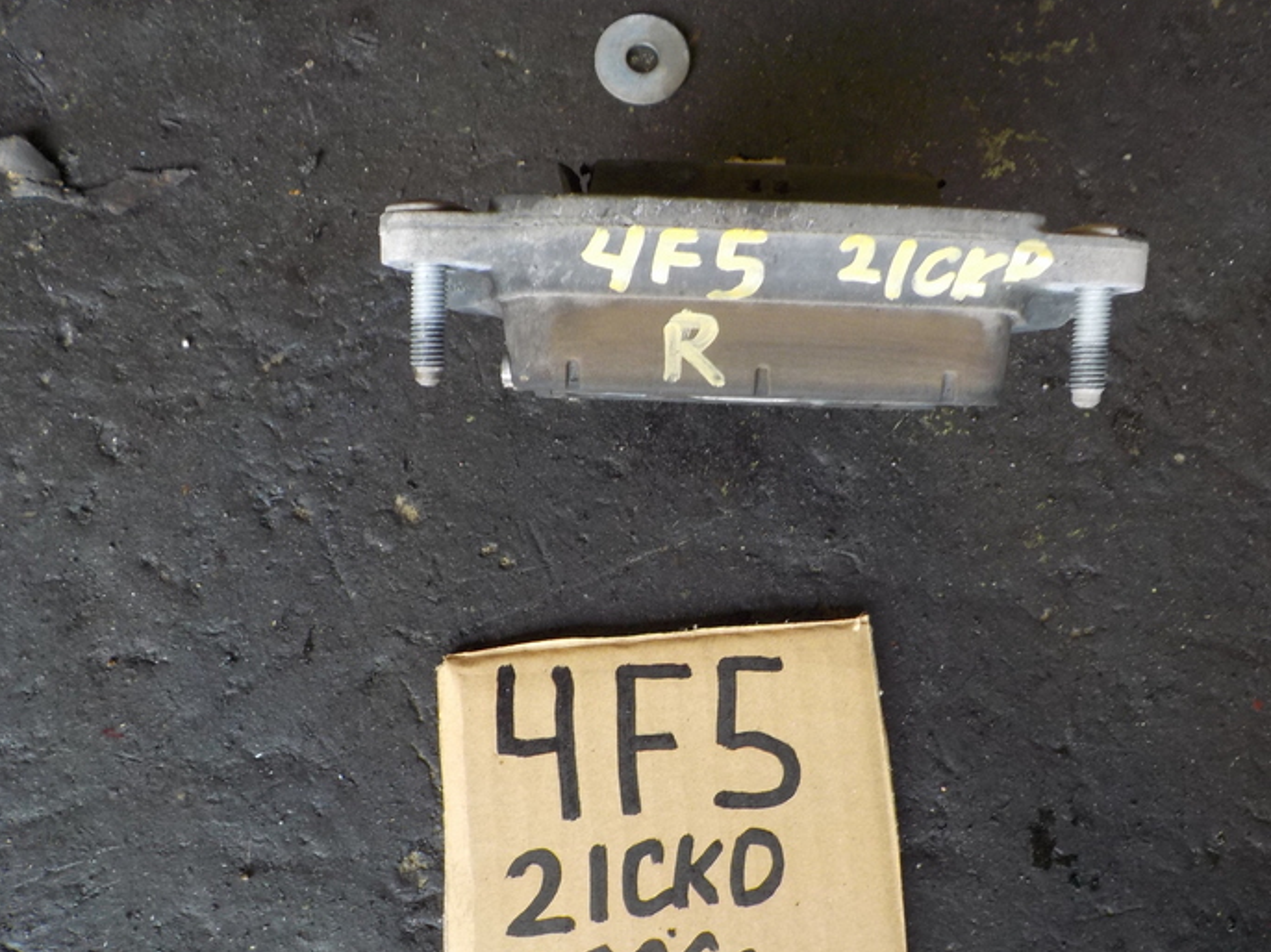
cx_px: 678
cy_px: 543
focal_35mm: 35
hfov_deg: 52.6
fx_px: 1285
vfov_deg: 40.6
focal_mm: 4.1
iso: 125
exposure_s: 1/40
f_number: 3.3
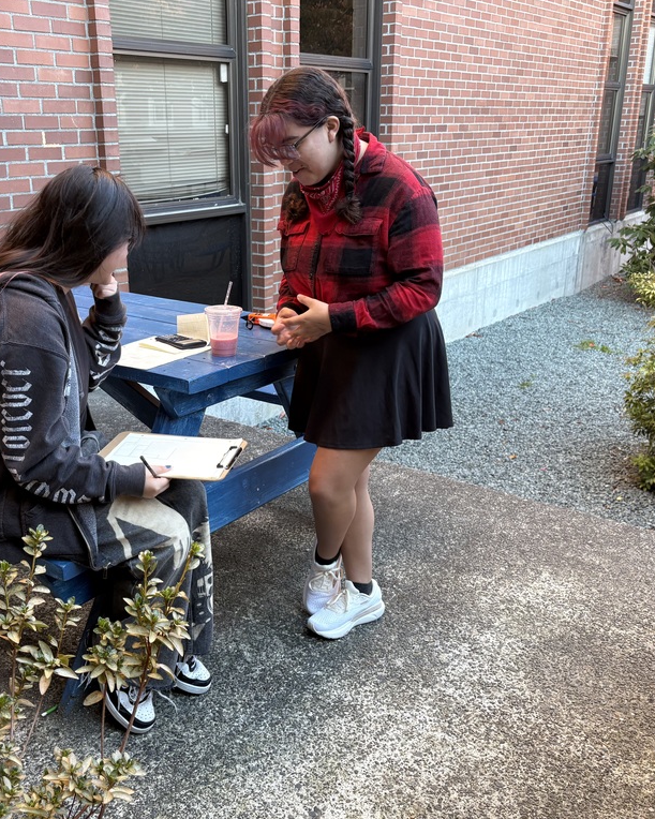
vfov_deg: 52.8
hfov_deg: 43.1
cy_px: 408
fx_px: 824
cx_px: 259
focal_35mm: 34
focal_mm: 5.96
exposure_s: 1/122
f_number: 1.6
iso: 100
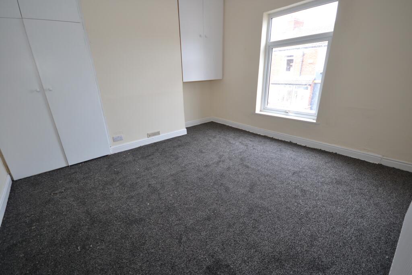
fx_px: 172
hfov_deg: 100.4
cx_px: 206
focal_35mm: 15
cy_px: 138
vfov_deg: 77.3
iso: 400
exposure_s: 1/60
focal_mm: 10
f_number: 4
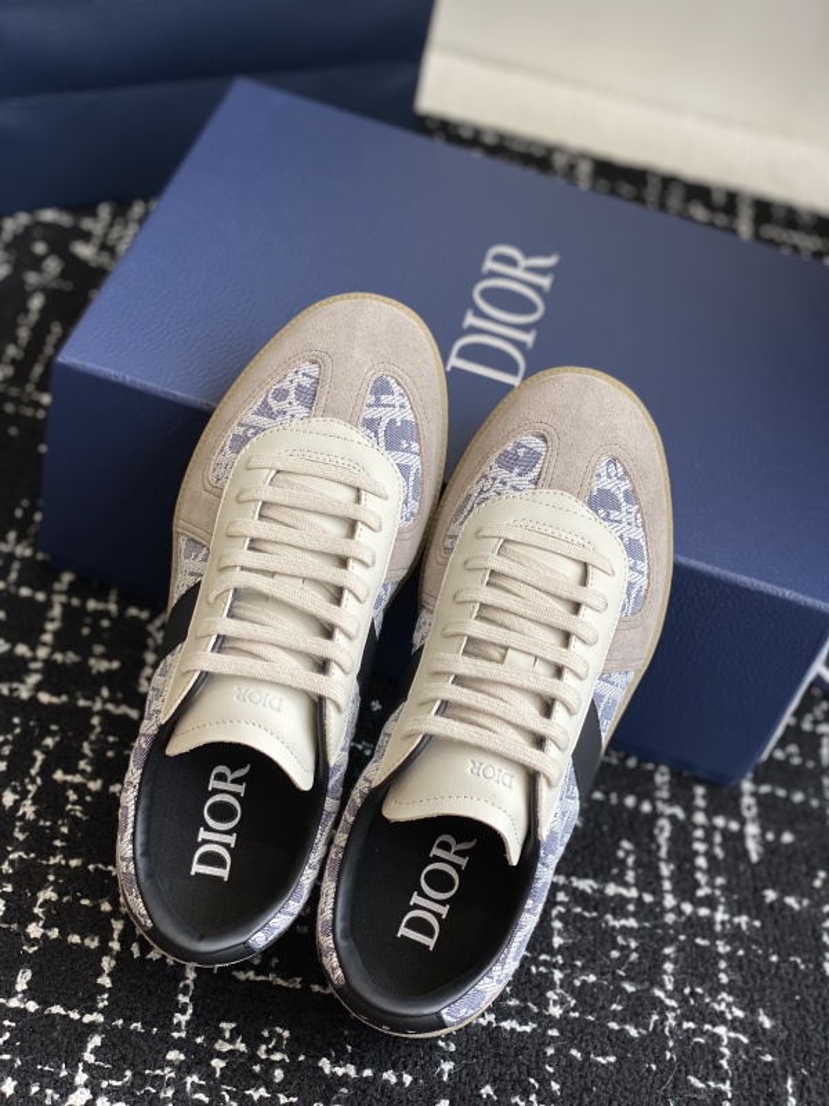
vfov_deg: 36.8
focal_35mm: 52
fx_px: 1660
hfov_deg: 28.0
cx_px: 414
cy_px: 553
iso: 20
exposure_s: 1/242
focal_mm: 6
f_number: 2
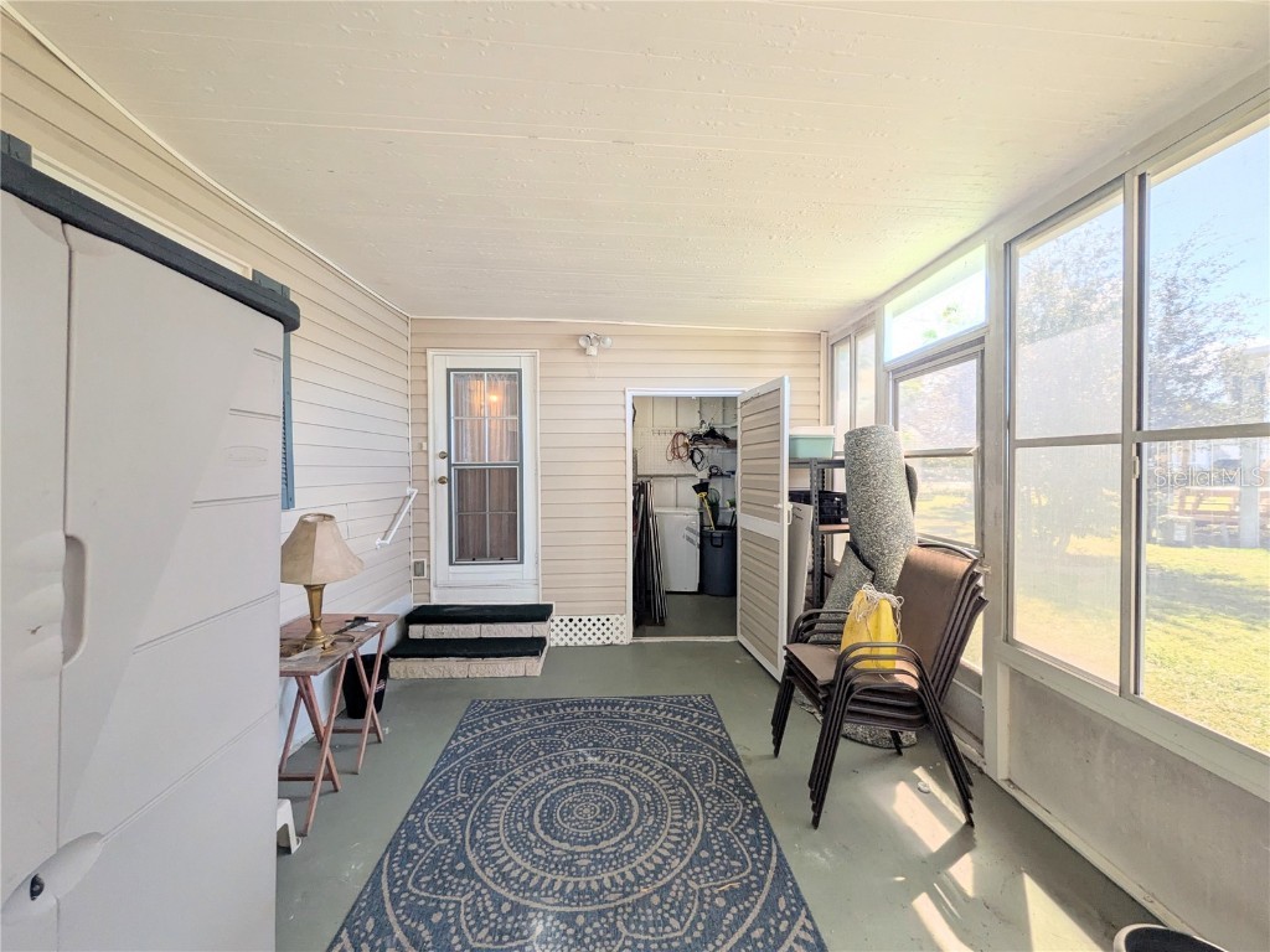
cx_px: 635
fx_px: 514
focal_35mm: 14
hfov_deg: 102.1
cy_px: 476
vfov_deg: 85.7
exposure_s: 1/142
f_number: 2.2
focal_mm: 1.83
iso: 56
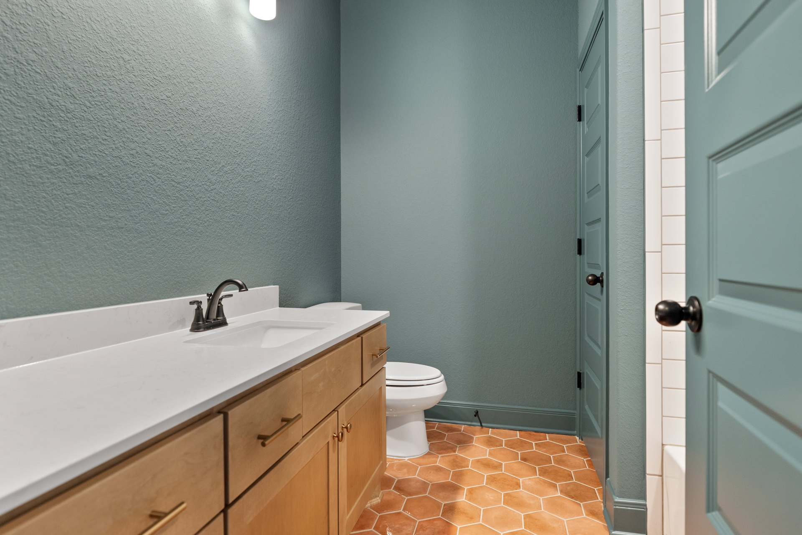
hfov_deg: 90.0
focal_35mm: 18
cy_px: 268
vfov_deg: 67.4
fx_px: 401
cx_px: 401
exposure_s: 1/30
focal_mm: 12
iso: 1250
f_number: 2.8
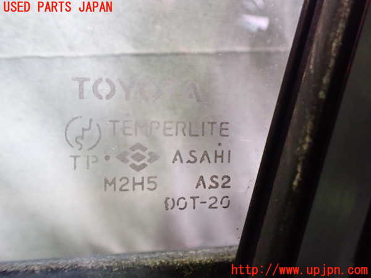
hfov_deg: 60.0
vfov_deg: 46.8
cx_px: 186
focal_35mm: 30
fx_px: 322
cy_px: 139
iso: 1000
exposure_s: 1/30
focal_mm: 5.4
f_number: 2.3
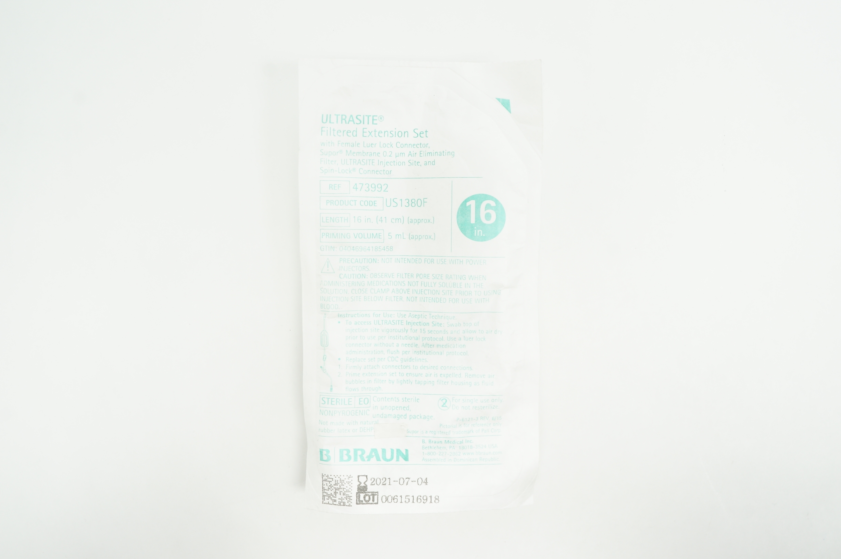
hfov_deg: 62.0
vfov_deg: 43.5
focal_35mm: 30
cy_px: 280
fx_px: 700
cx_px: 420
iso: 400
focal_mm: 20
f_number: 9
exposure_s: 1/15
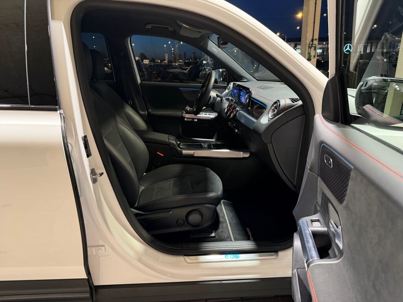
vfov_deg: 56.8
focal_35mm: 24
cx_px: 202
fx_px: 279
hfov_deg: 71.6
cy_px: 151
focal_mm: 6.76
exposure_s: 1/50
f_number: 1.78
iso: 640
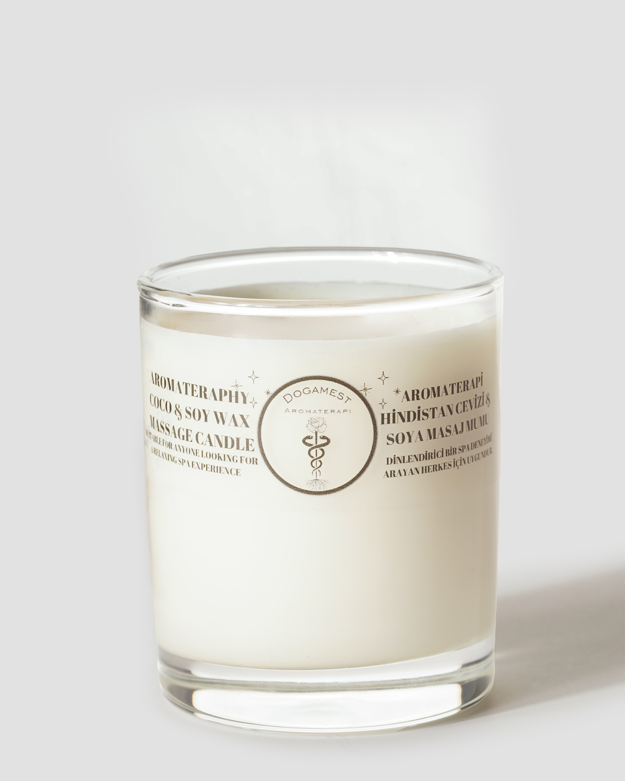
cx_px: 314
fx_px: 2358
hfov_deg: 15.1
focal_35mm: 102
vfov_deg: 18.8
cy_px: 410
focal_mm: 90
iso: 100
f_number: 11
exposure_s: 1/160
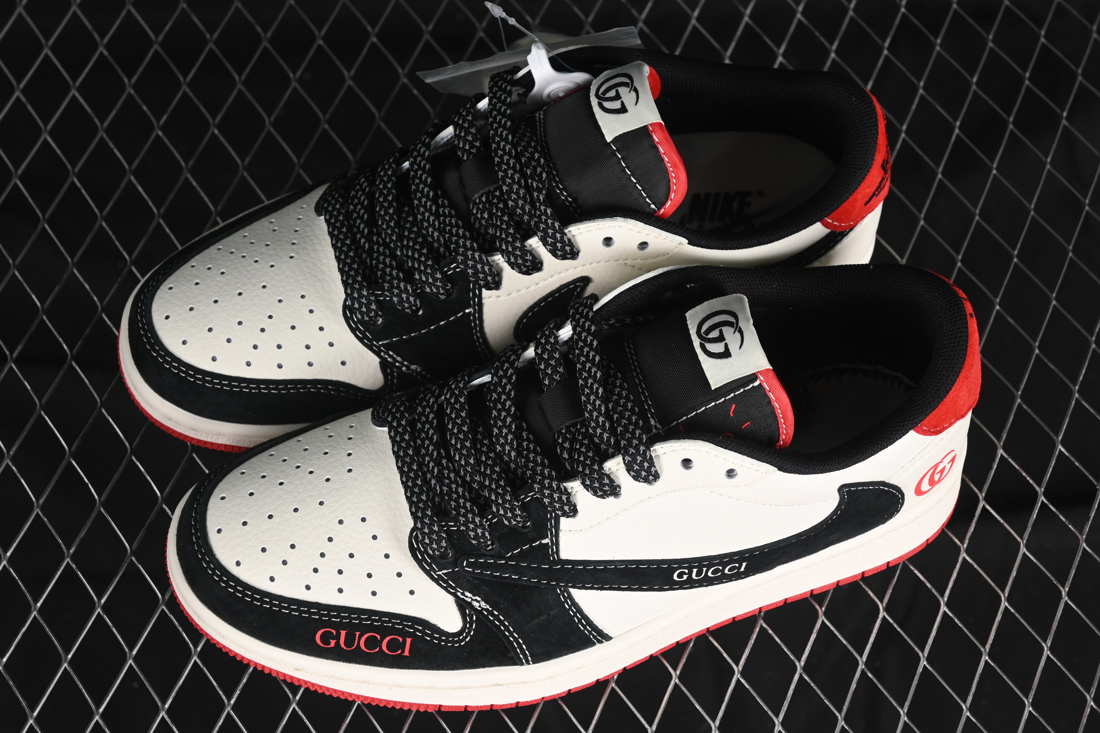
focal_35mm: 75
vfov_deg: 18.2
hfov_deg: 27.0
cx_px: 550
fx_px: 2291
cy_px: 366
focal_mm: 50
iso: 160
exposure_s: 1/60
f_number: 6.3
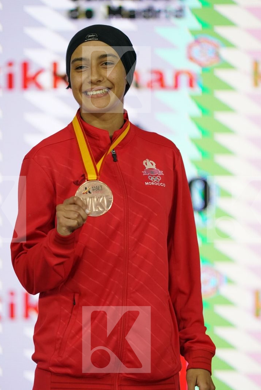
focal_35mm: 451
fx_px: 4901
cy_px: 209
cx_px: 117
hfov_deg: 3.1
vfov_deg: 4.6
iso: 4000
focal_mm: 400
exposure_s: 1/500
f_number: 2.8
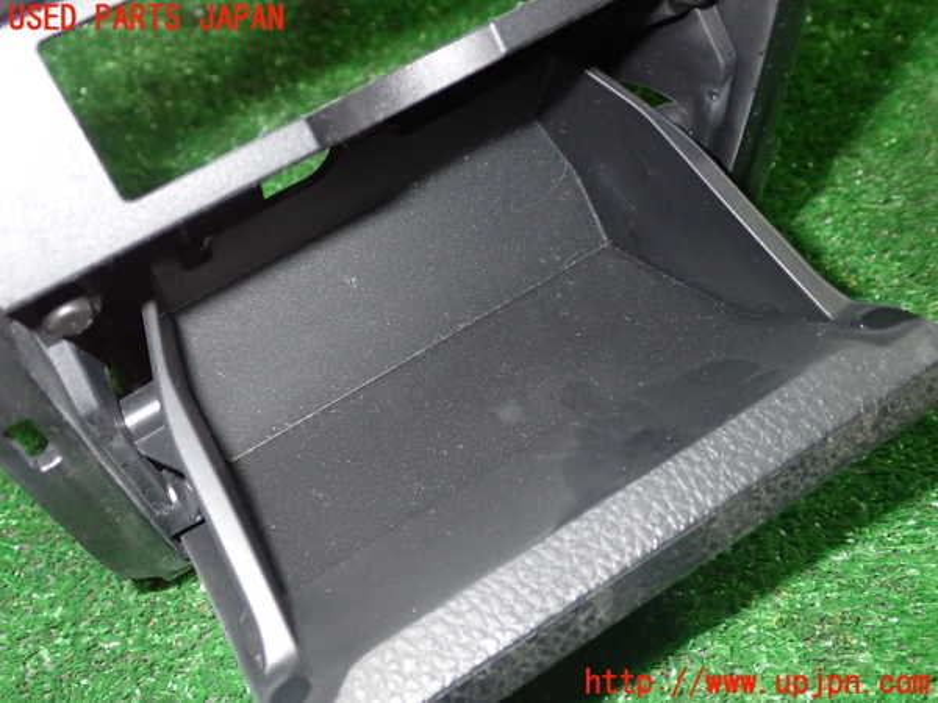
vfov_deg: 35.1
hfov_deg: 45.8
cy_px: 352
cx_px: 469
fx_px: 1111
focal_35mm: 41
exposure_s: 1/40
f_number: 8
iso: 800
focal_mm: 7.31
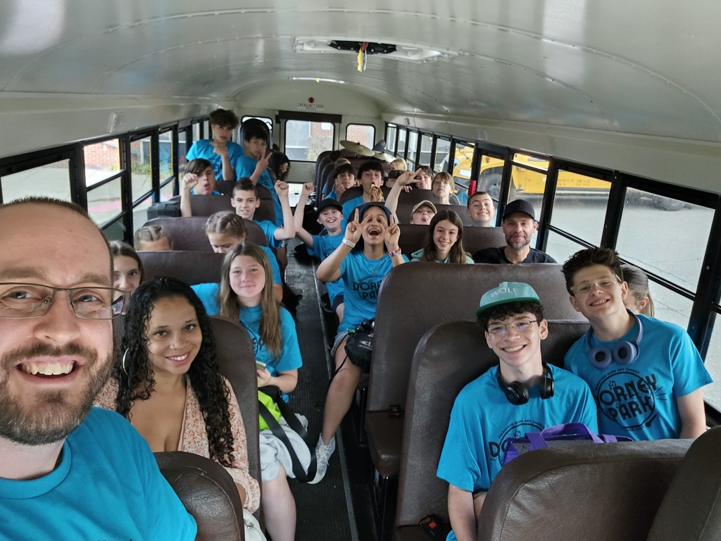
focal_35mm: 25
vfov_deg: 54.9
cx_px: 360
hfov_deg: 69.4
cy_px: 270
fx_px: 521
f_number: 2.2
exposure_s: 1/33.3
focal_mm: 3.3
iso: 500
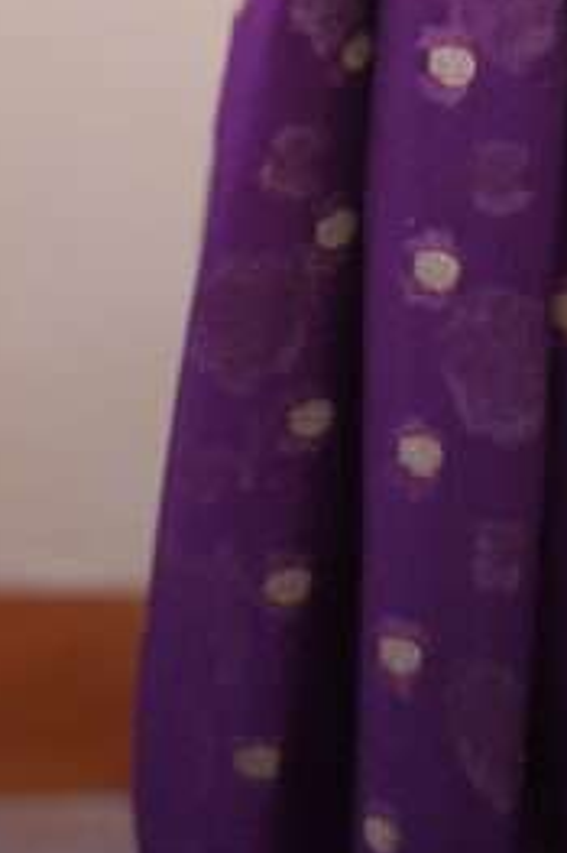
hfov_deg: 11.1
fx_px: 2839
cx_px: 739
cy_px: -477
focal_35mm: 120
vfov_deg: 15.6
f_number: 1.4
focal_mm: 35
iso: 500
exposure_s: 1/125
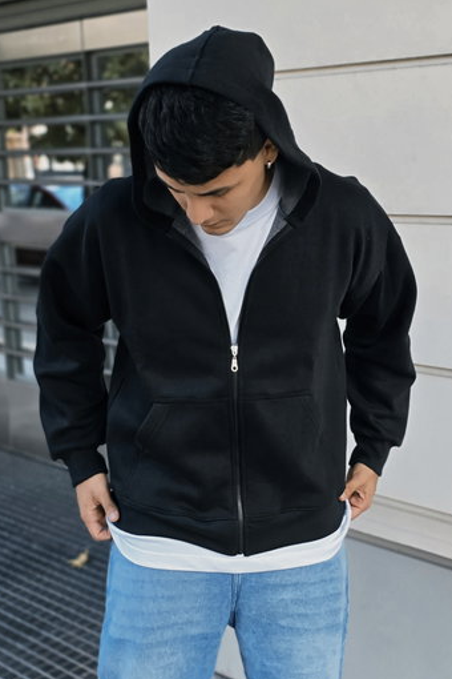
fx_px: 471
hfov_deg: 51.3
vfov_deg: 71.5
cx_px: 227
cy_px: 349
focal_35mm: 25
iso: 40
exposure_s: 1/101
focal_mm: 6.3
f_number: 1.7
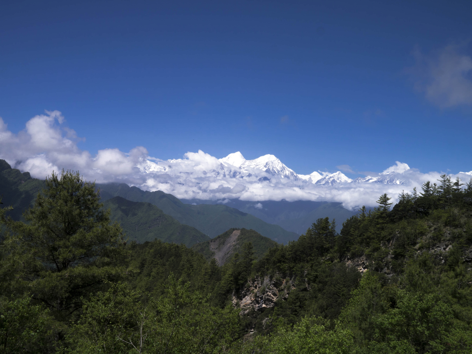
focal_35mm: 40
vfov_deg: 36.0
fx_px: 546
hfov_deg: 46.8
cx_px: 236
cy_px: 177
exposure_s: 1/125
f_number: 16
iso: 160
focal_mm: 20
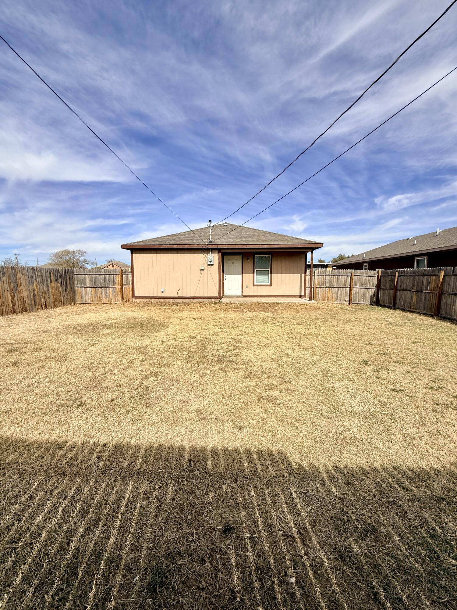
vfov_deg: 102.1
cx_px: 228
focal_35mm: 14
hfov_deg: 85.7
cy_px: 305
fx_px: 246
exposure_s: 1/3289
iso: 50
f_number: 2.2
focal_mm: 2.22
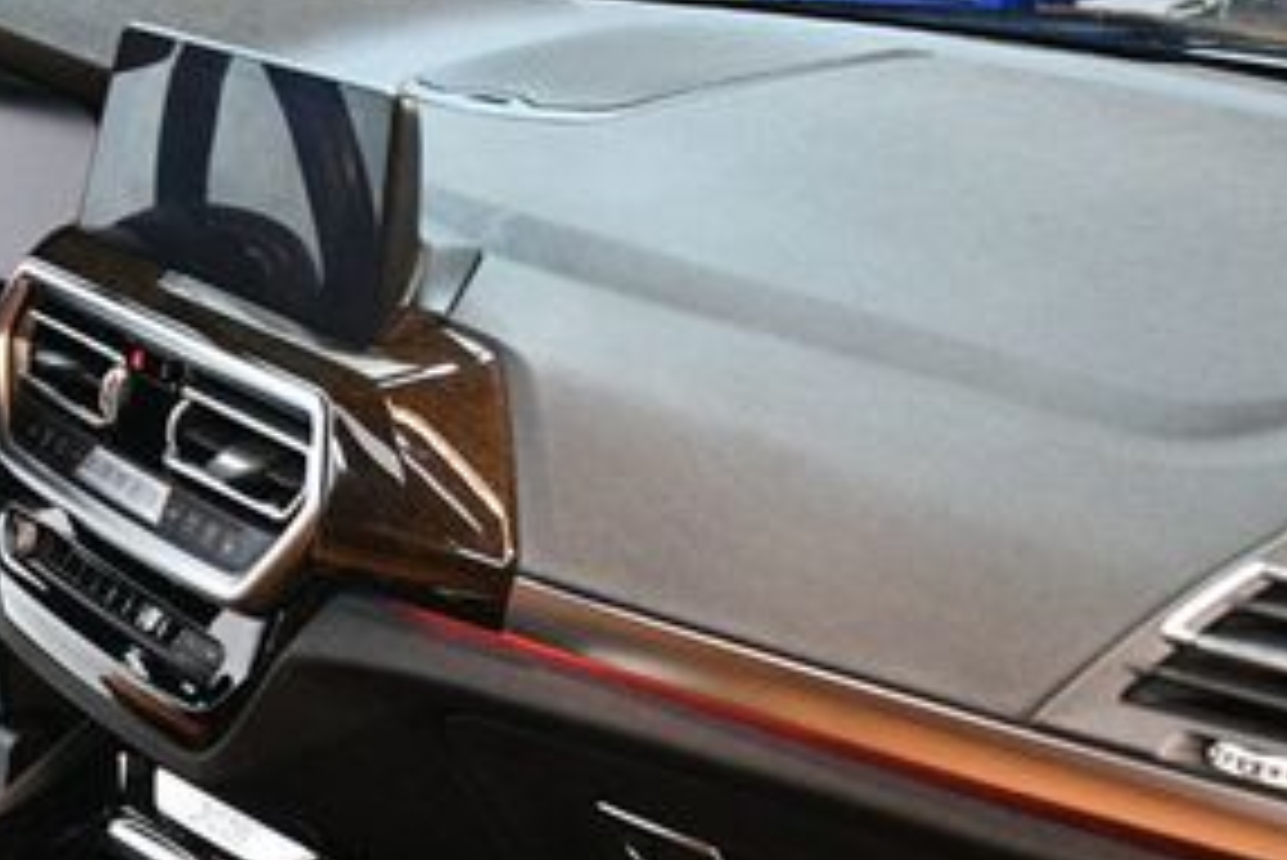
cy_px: 788
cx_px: 302
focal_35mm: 76
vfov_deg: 17.7
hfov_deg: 26.3
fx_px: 2718
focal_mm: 23
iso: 4000
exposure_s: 1/60
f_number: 3.8
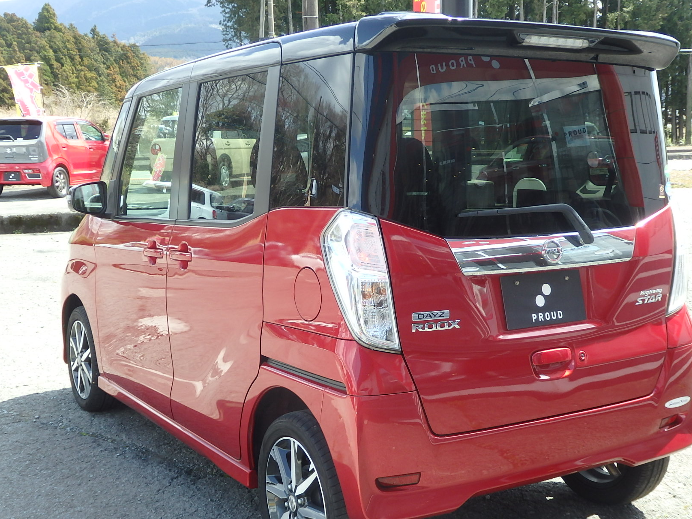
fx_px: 880
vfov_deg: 32.8
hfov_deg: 42.9
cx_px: 373
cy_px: 300
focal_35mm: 44
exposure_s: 1/250
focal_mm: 6.6
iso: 125
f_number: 10.1
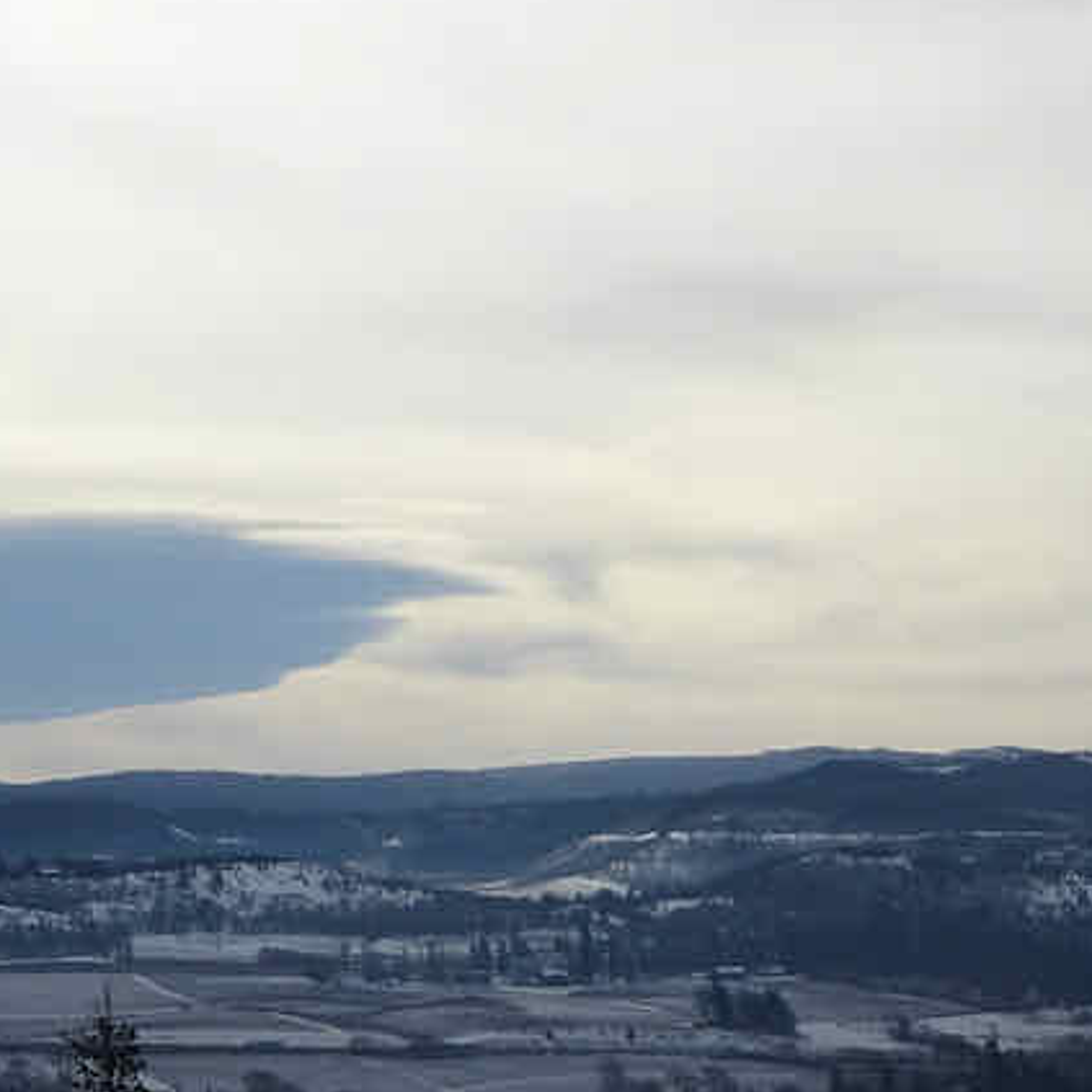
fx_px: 3533
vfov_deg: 17.5
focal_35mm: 99
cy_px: 705
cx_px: 196
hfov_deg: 17.4
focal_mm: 6.37
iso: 80
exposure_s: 1/1600
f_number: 4
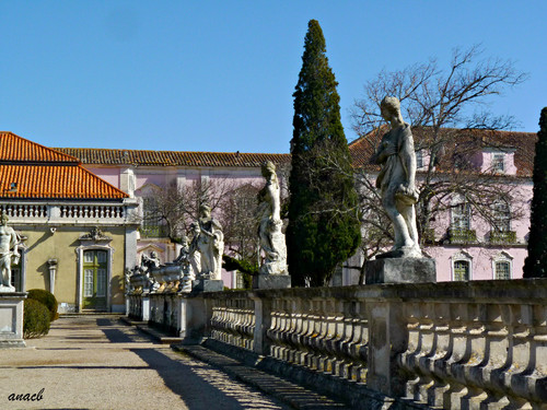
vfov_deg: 20.4
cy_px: 205
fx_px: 1138
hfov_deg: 27.0
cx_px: 274
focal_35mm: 72
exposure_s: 1/400
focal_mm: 12.8
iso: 80
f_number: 7.1
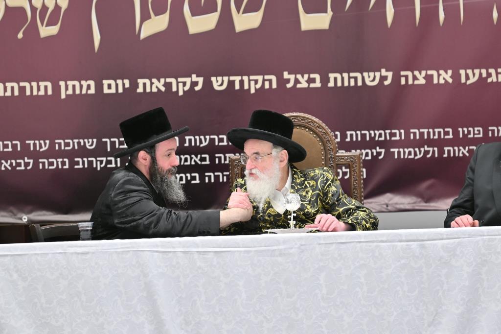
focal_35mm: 300
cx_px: 250
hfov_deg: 6.9
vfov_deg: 4.6
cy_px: 167
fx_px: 4173
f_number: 2.8
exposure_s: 1/250
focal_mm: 200
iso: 200
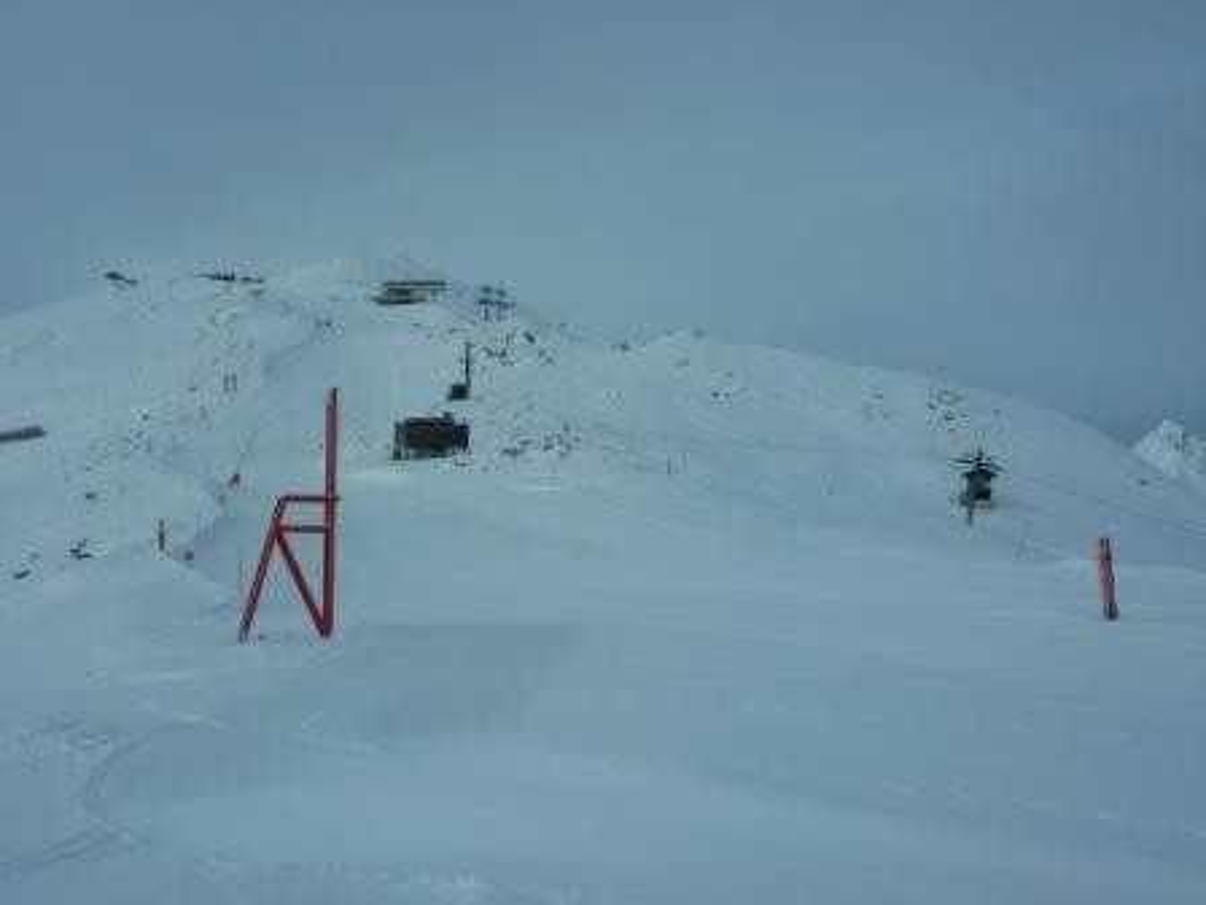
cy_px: 452
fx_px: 1637
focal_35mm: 47
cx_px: 603
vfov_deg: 30.9
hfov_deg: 40.4
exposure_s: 1/800
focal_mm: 8.2
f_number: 5
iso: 80
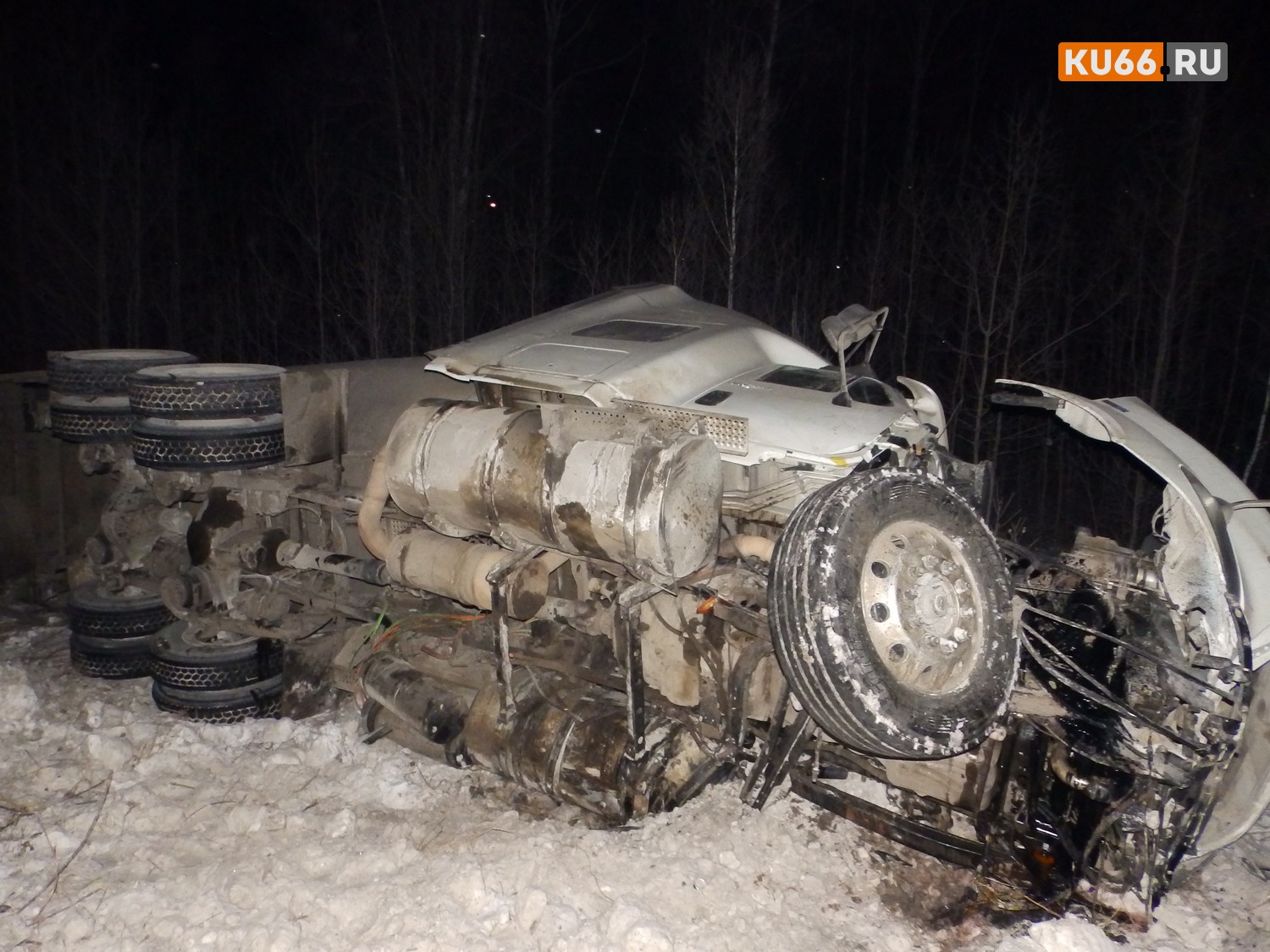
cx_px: 635
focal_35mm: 22
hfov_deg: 76.4
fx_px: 807
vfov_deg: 61.1
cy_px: 476
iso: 800
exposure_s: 1/30
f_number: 3.4
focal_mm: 4
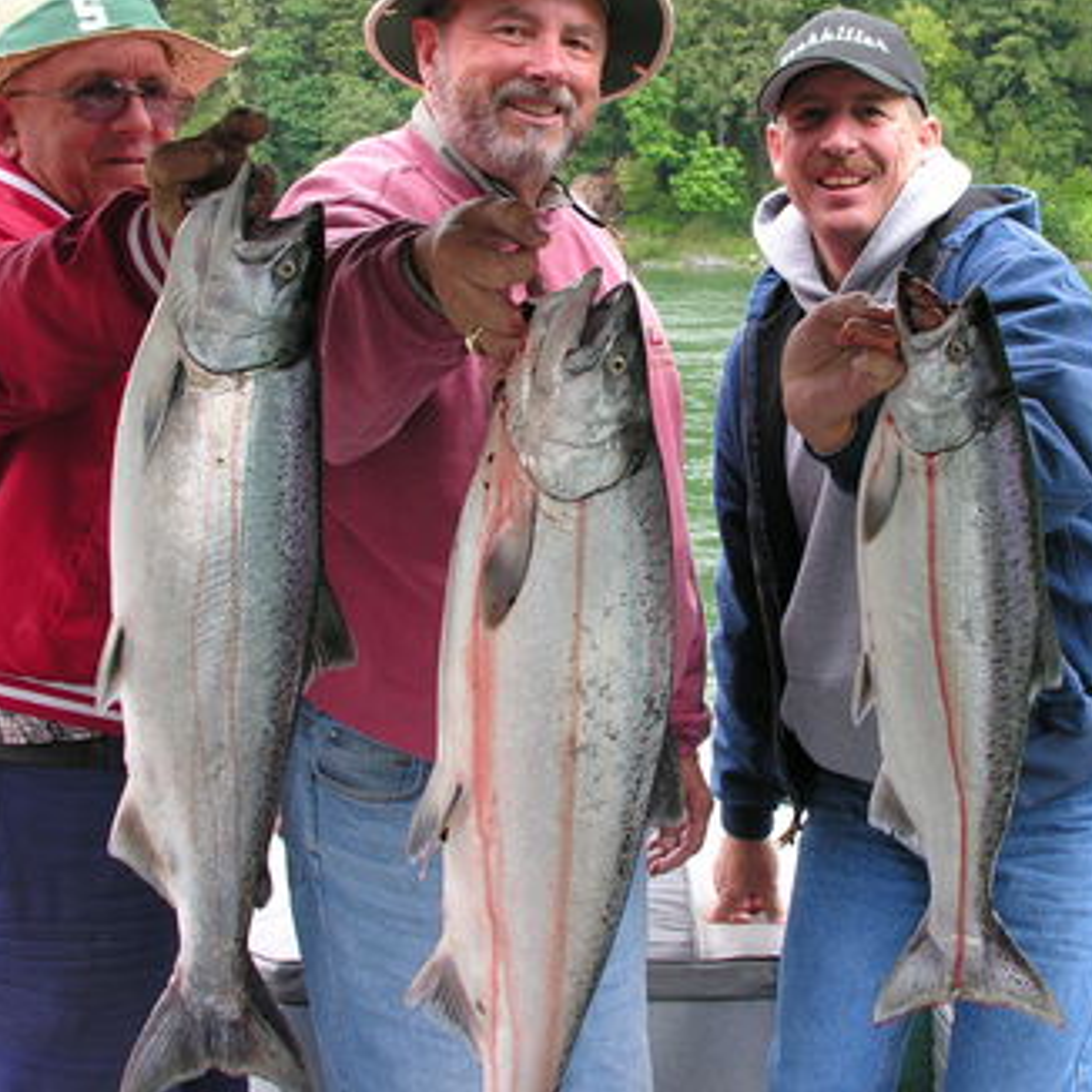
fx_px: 2034
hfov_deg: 30.0
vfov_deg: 30.0
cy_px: 456
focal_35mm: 57
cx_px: 667
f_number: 4
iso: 50
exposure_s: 1/60.2
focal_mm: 8.9
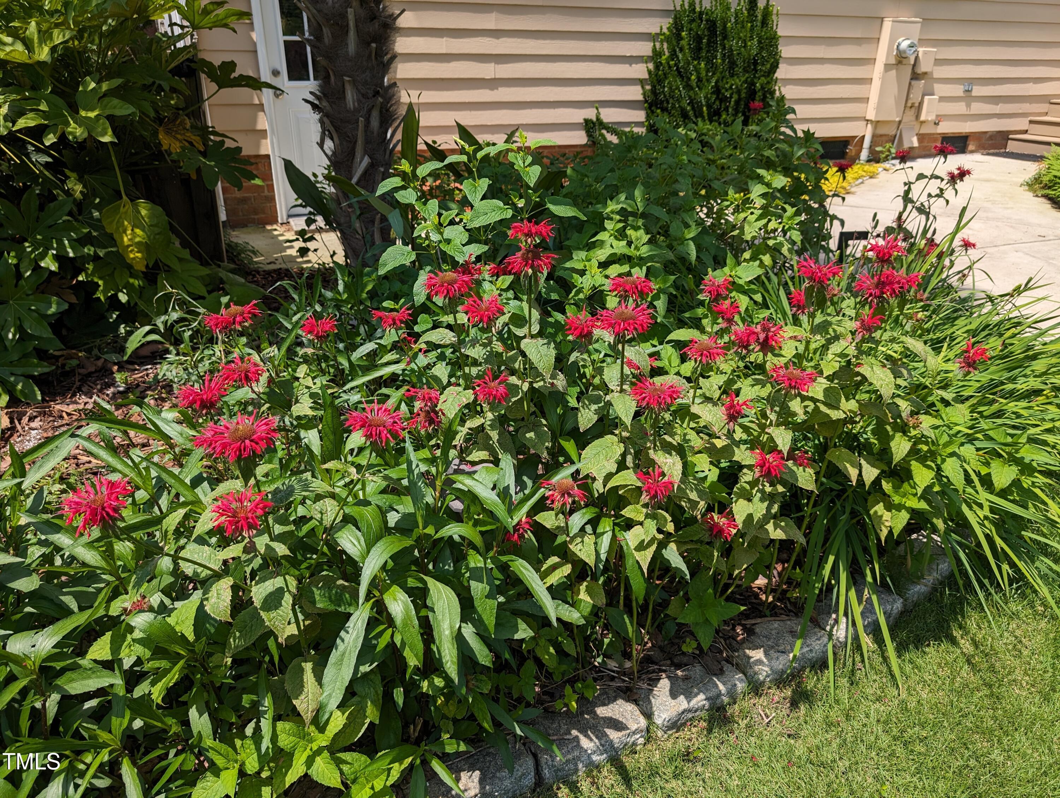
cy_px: 399
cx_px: 530
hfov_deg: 71.5
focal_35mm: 24
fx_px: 736
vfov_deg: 56.9
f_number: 1.68
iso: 19
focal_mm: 6.9
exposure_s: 1/1031
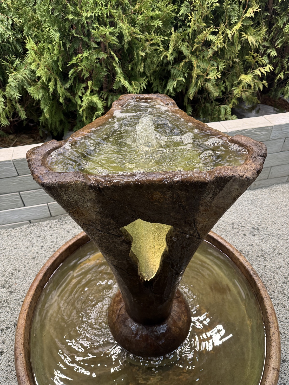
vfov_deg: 71.6
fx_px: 267
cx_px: 144
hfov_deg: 56.8
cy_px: 192
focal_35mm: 24
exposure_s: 1/60
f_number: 1.78
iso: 125
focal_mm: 6.76
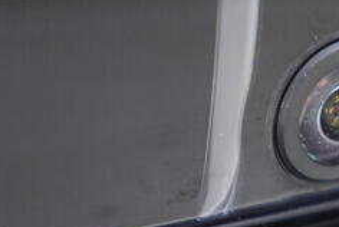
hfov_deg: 12.9
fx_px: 1471
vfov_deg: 8.8
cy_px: 119
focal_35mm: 156
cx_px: 365
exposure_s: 1/40
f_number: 2.8
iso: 400
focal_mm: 24
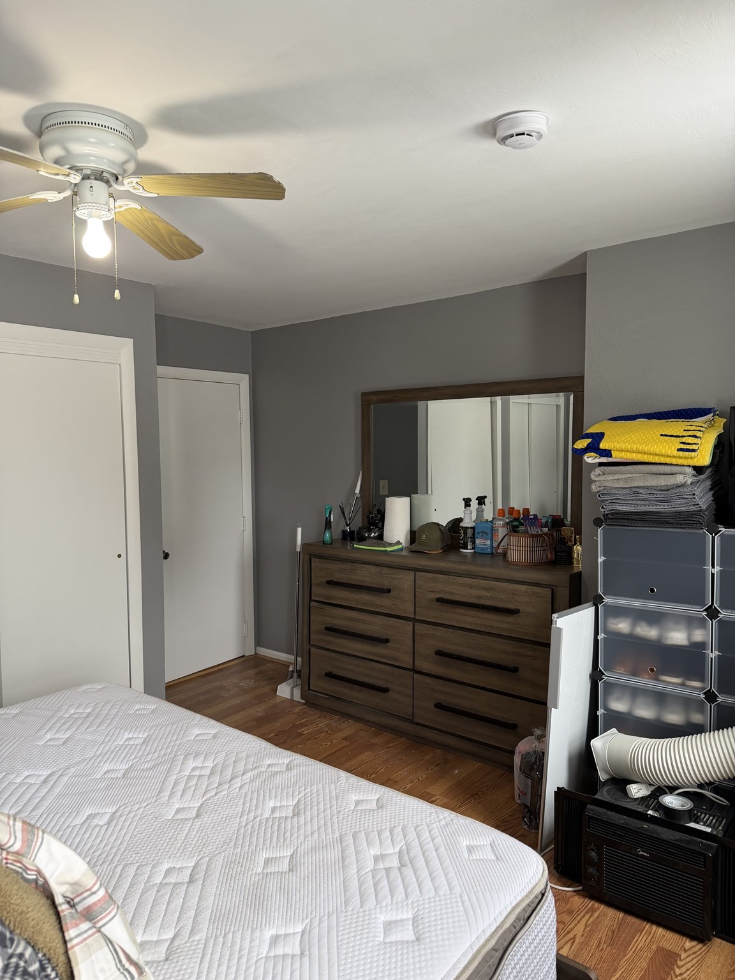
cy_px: 490
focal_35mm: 24
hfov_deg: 56.8
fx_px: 679
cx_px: 368
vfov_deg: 71.6
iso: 125
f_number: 1.78
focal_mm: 6.76
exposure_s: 1/60
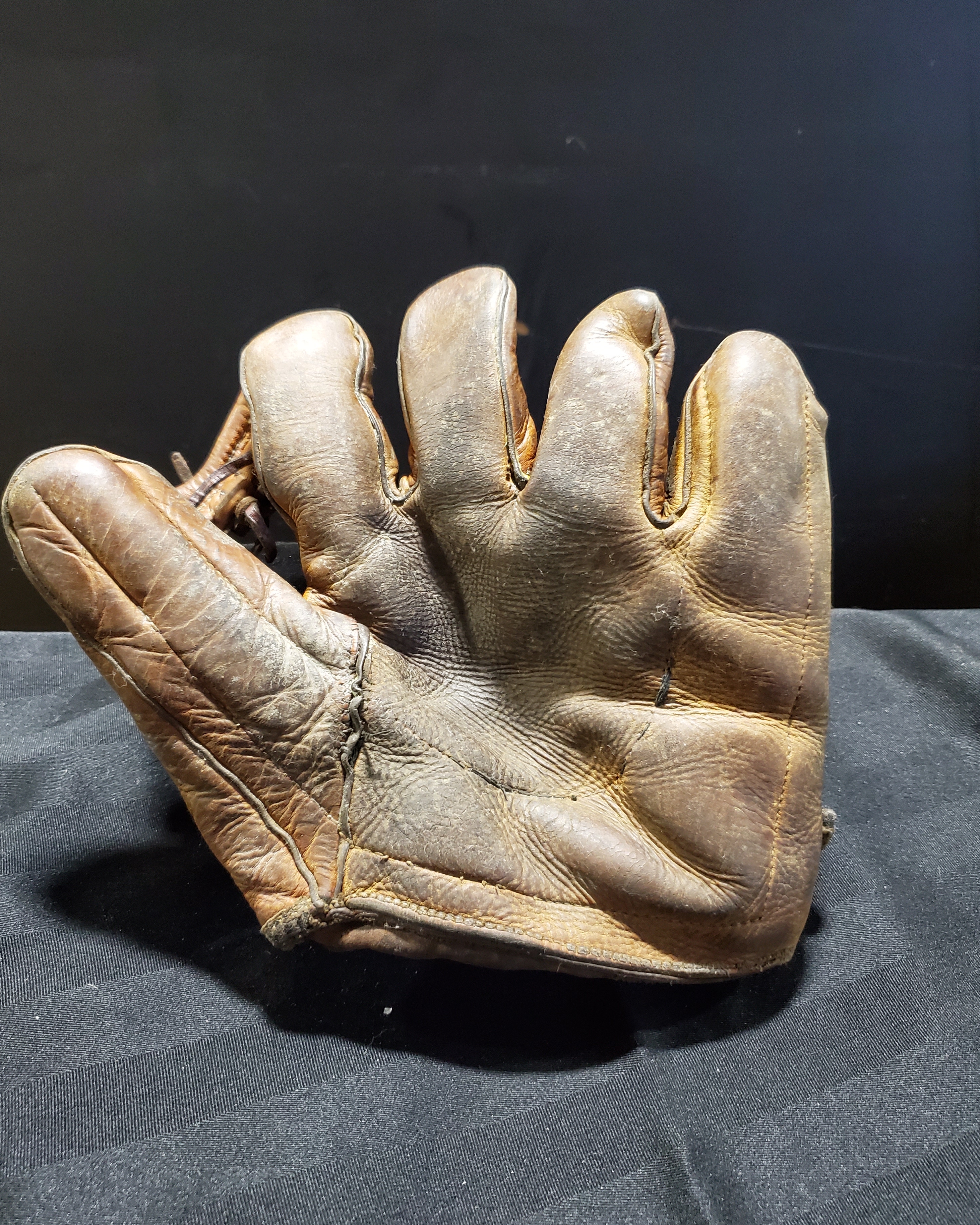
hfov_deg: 51.5
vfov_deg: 62.2
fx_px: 1015
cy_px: 638
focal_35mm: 28
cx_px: 489
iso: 400
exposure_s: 1/40
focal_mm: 4.3
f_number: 1.5
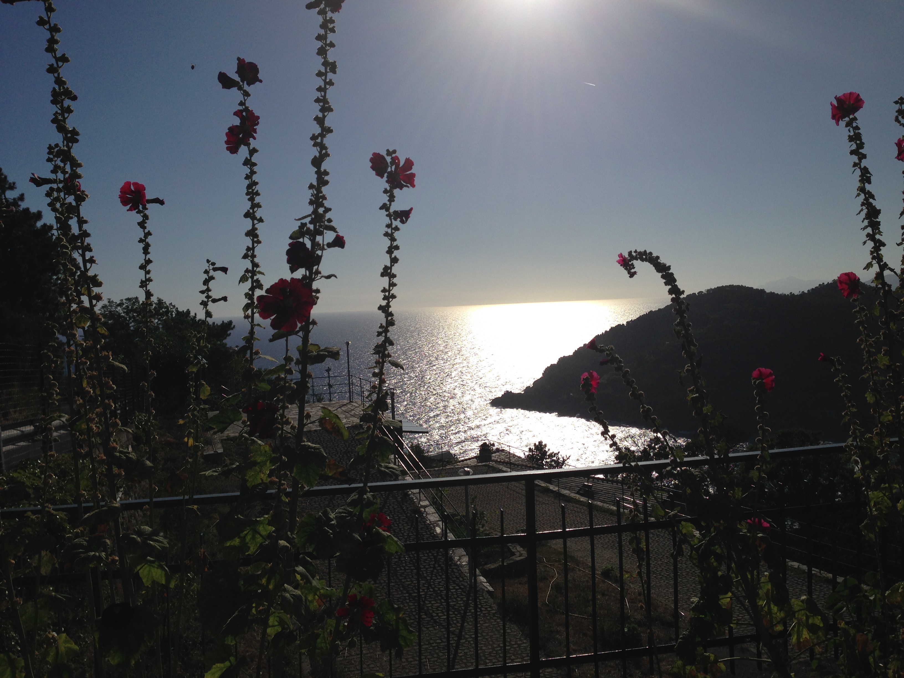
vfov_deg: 42.9
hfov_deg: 55.4
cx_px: 452
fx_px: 862
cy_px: 339
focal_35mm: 33
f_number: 2.4
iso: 50
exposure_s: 1/10870
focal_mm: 4.12
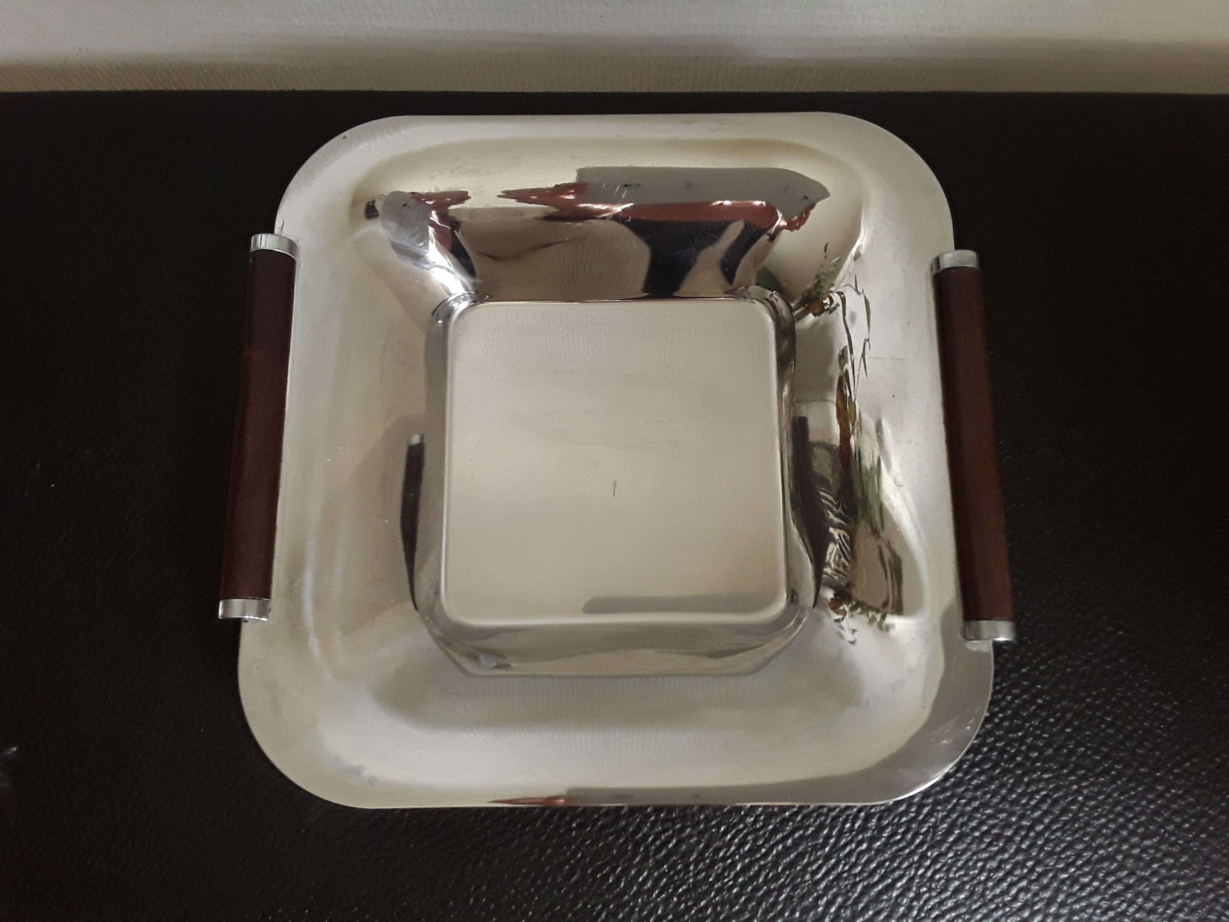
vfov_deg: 51.4
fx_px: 959
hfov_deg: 65.3
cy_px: 461
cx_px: 614
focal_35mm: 27
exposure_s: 1/50
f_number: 1.9
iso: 200
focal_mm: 2.91
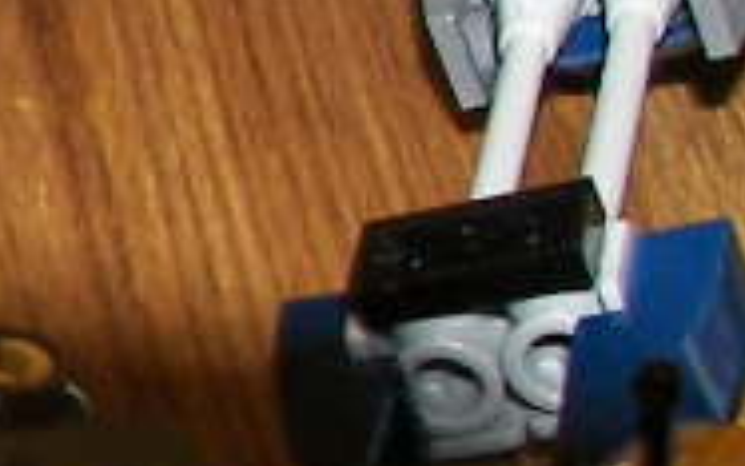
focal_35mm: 290
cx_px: -781
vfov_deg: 4.5
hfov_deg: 7.0
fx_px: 5890
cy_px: 303
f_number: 2.8
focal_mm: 6.6
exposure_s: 1/30
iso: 100
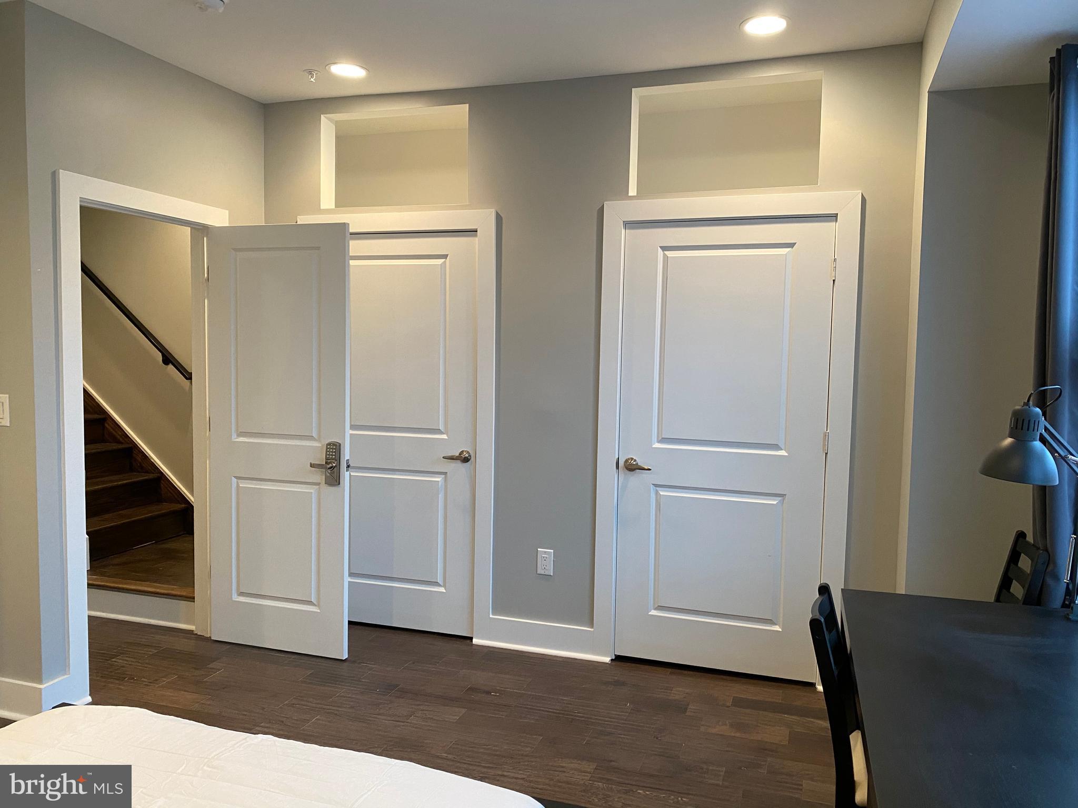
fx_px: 810
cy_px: 404
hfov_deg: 67.3
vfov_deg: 53.1
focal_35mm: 26
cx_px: 539
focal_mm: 4.25
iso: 200
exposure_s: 1/60
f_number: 1.8
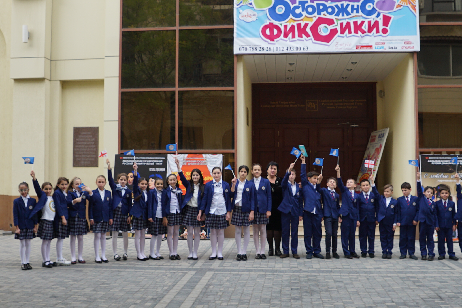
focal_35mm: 39
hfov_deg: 49.5
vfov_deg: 34.2
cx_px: 250
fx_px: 501
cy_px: 159
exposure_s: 1/160
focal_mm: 24
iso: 320
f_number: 4
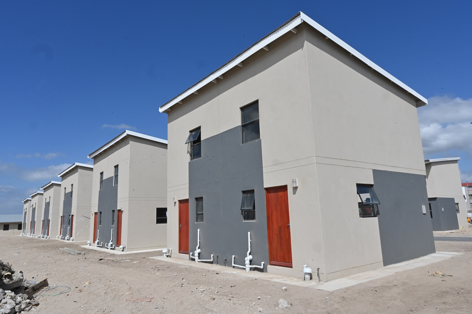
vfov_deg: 53.1
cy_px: 157
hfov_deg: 73.8
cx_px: 236
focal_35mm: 24
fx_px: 314
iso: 320
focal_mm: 24
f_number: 22
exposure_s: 1/250
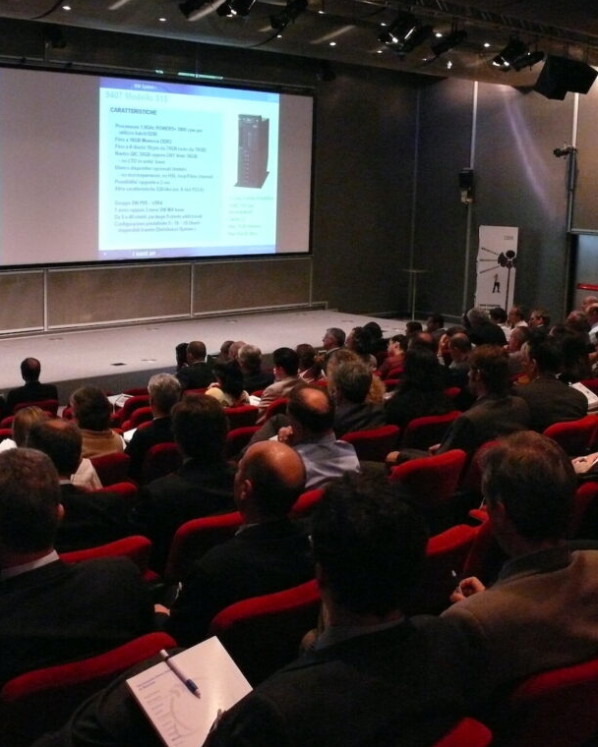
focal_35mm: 46
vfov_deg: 40.3
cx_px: 266
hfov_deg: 32.7
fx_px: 1018
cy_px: 374
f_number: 2.8
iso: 800
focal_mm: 7.4
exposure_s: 1/25
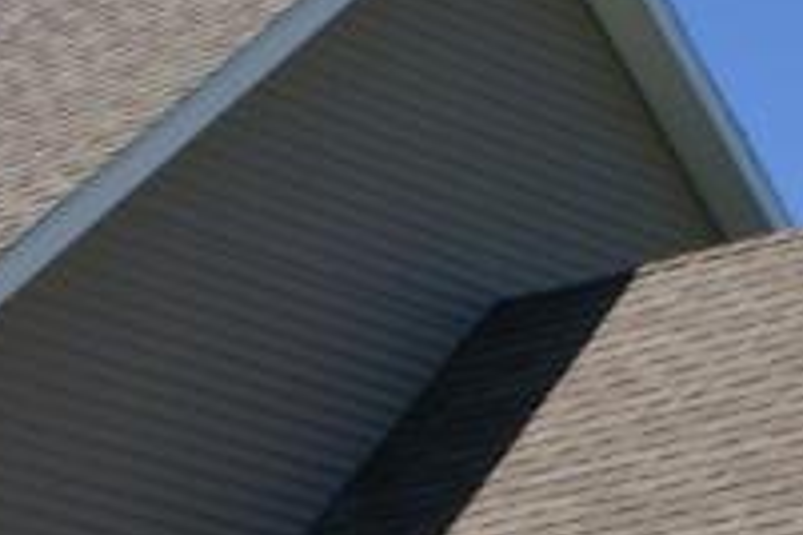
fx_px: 4974
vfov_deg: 6.0
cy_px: 1184
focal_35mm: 223
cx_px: -132
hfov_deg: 9.1
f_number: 13
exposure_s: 1/125
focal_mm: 26
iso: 100
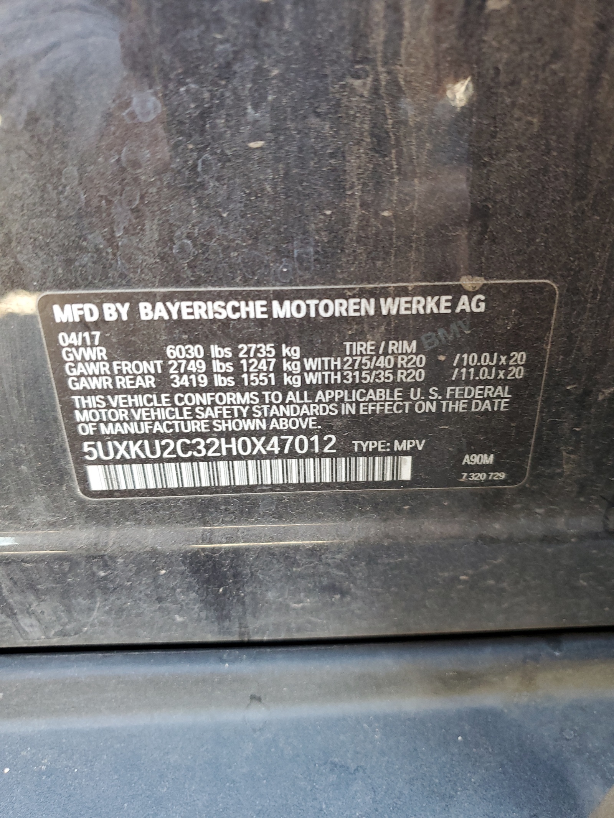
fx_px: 615
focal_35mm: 26
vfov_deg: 67.3
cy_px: 409
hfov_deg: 53.1
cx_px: 307
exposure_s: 1/60.2
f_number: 1.5
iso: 125
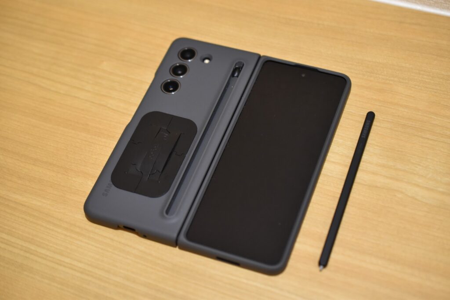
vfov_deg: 22.6
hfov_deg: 33.4
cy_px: 150
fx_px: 750
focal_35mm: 60
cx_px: 225
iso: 1400
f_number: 2.8
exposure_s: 1/60
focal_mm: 40
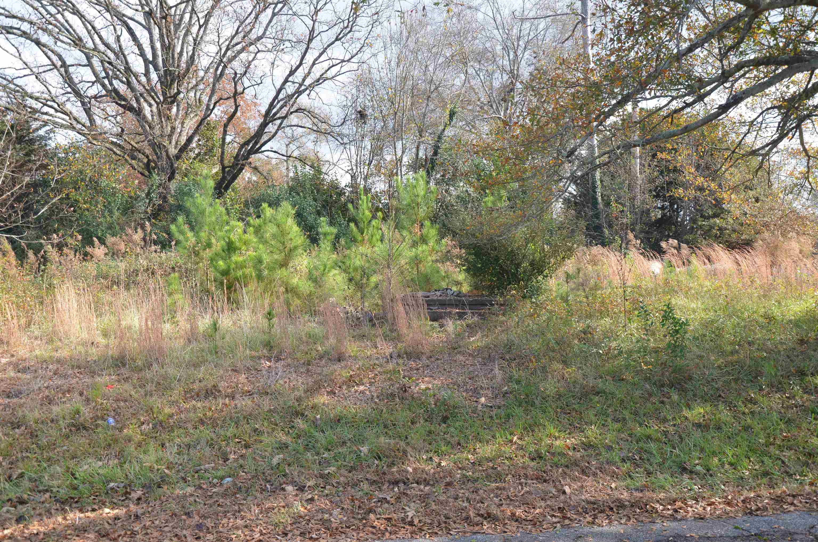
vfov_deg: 36.7
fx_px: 816
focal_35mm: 36
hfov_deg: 53.2
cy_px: 271
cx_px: 409
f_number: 6.3
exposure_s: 1/160
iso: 200
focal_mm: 24
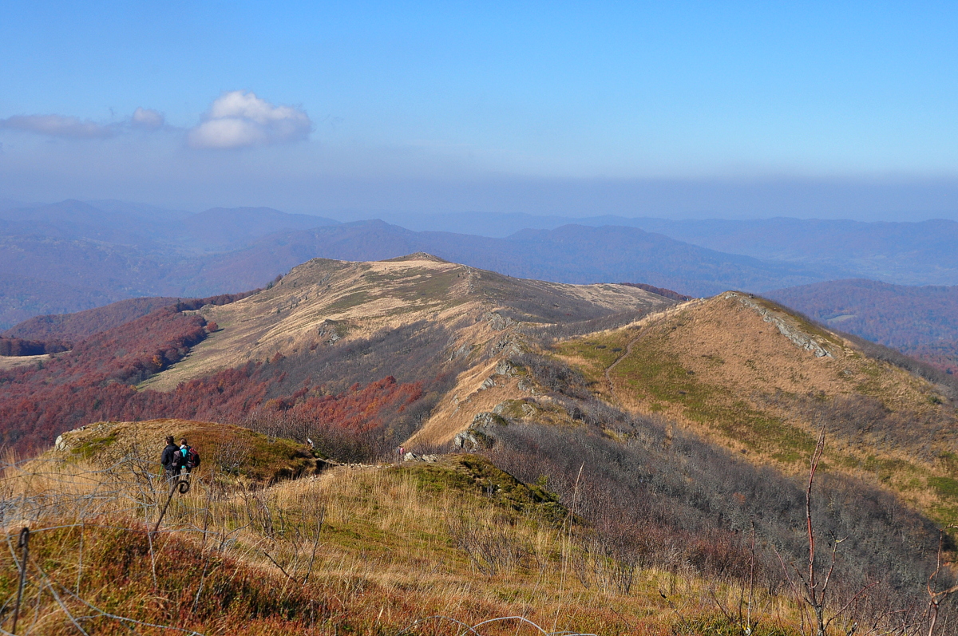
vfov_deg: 23.7
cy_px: 318
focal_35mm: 57
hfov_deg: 35.1
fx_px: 1515
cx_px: 479
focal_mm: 38
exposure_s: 1/500
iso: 400
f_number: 11
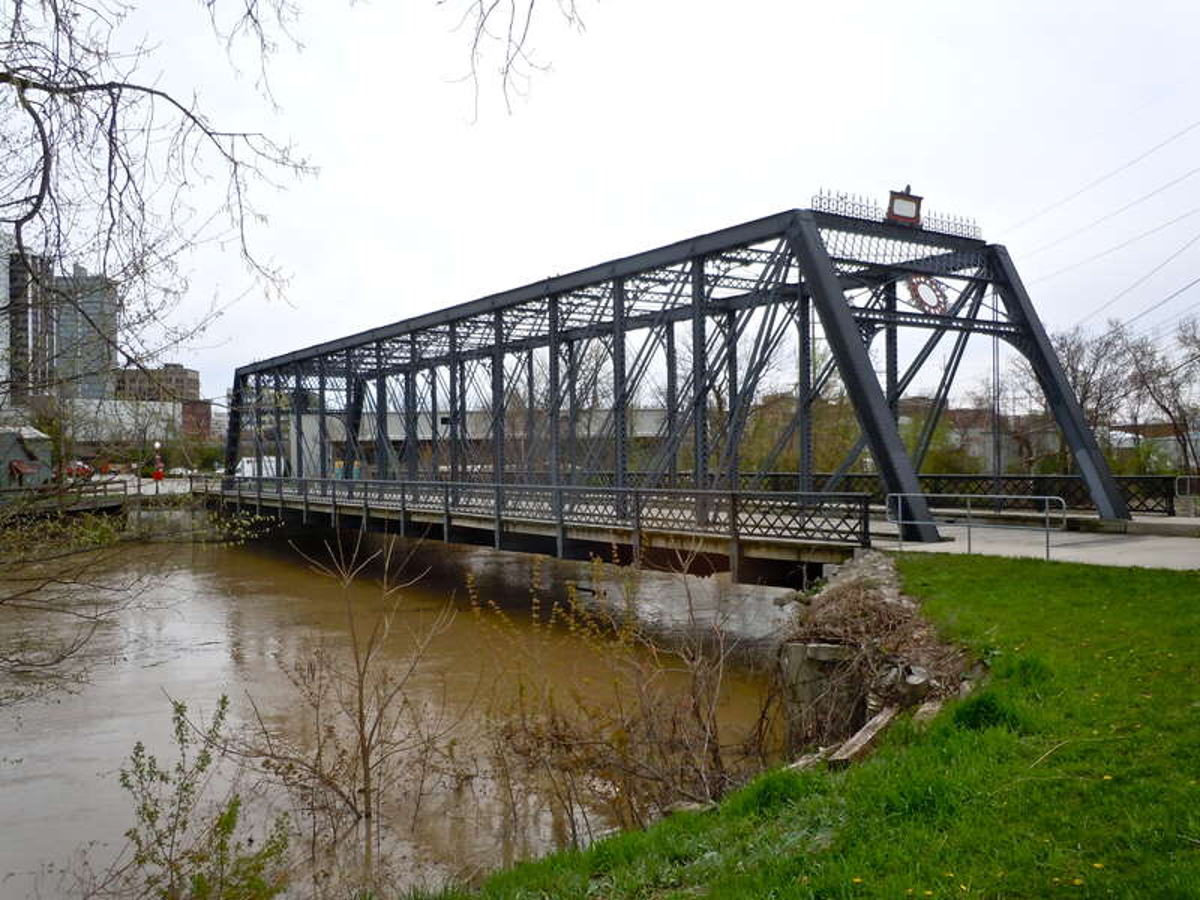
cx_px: 600
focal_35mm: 28
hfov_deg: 63.4
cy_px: 450
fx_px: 971
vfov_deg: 49.7
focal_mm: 5
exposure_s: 1/400
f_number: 3.7
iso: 100
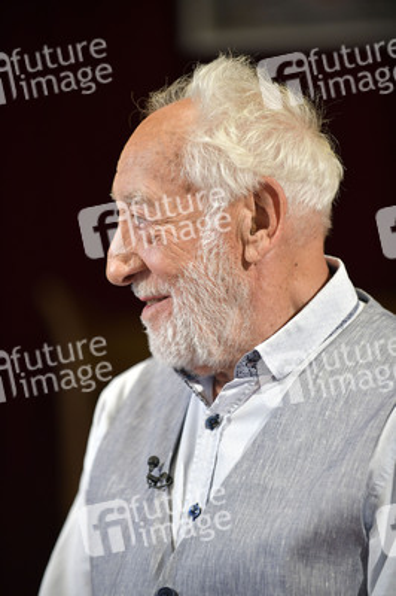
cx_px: 198
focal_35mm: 180
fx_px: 2975
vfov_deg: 11.4
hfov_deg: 7.6
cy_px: 298
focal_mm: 180
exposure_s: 1/200
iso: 1250
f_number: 3.2
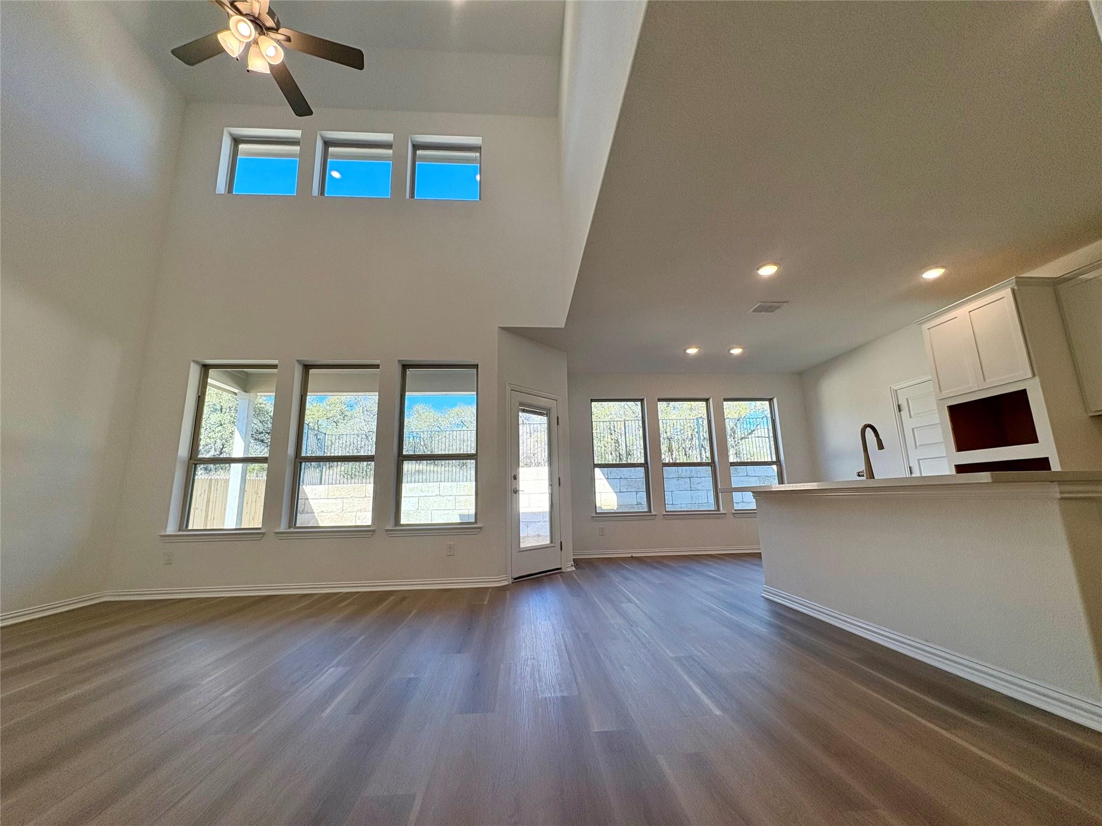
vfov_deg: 85.7
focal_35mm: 14
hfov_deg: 102.1
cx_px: 551
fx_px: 446
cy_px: 413
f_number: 2.2
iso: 64
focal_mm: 2.22
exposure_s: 1/246
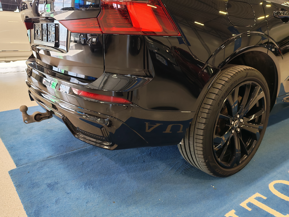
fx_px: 250
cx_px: 144
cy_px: 108
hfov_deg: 60.0
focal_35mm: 30
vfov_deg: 46.8
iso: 200
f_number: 1.9
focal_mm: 6.12
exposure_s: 1/100
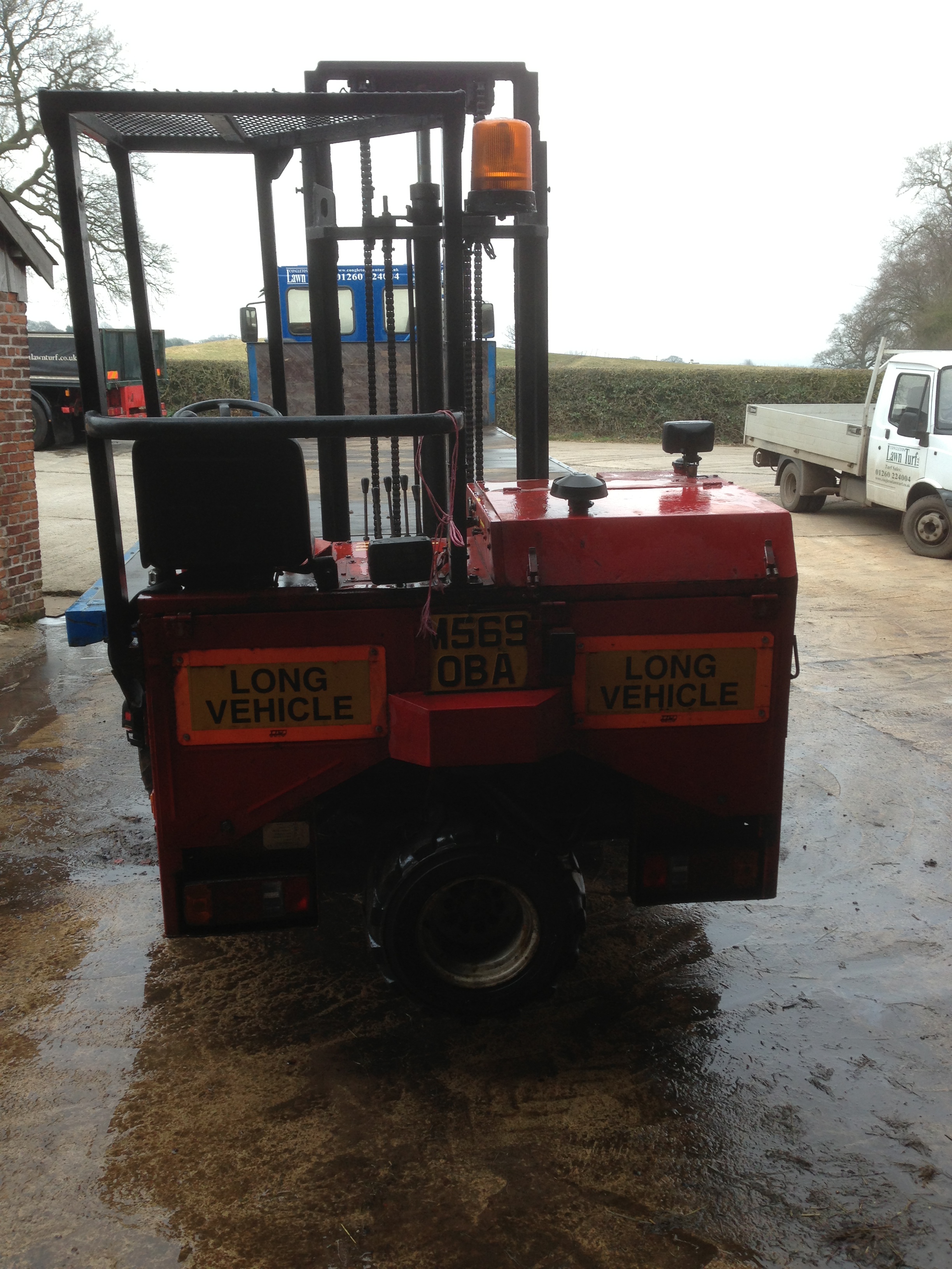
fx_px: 1210
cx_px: 476
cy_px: 634
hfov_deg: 42.9
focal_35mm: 33
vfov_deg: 55.4
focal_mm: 4.13
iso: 50
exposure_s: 1/123
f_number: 2.4
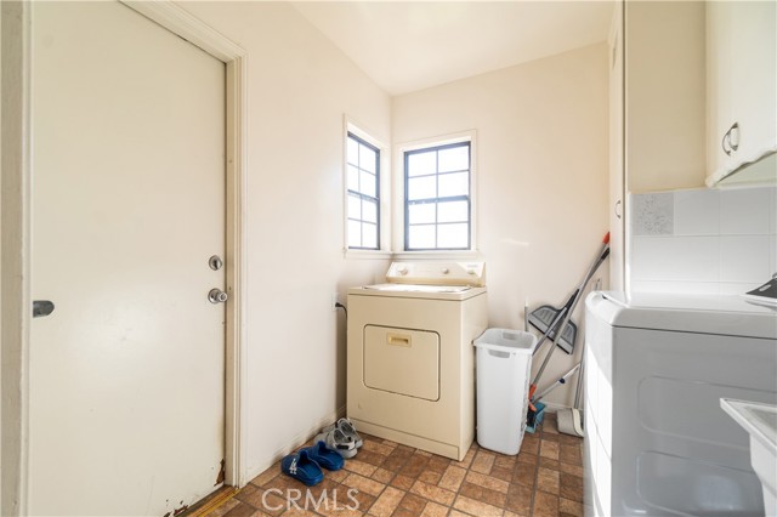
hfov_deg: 100.4
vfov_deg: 77.3
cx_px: 388
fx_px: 324
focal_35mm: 15
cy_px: 258
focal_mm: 10
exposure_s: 1/30
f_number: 7.1
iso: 320
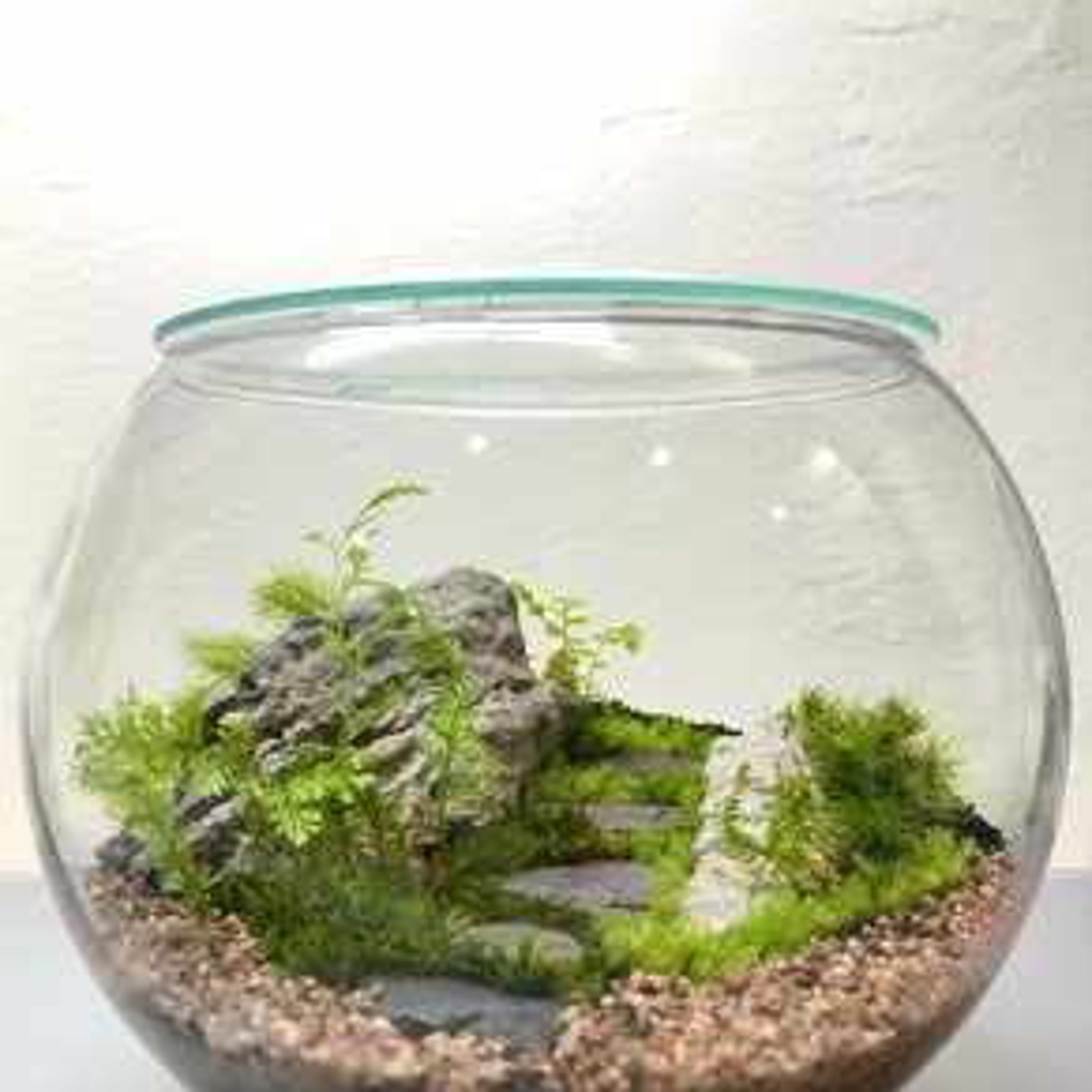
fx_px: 1213
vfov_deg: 47.8
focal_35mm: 34
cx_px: 533
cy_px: 705
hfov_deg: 48.4
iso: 32
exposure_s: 1/100
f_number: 1.8
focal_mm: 3.99
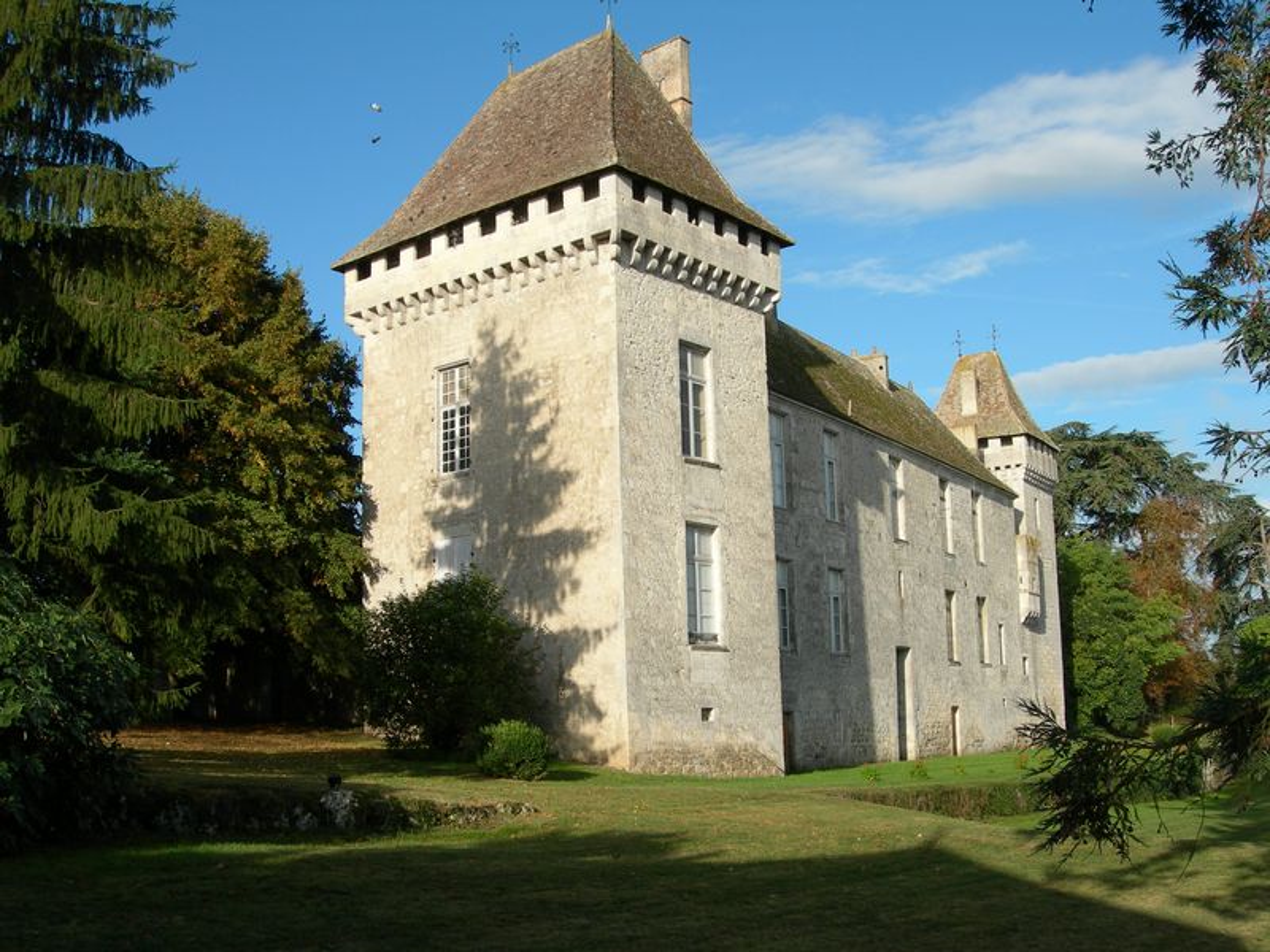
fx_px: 1394
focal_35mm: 38
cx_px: 635
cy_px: 476
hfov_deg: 49.0
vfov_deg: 37.7
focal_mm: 7.8
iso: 50
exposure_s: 1/435
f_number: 4.8
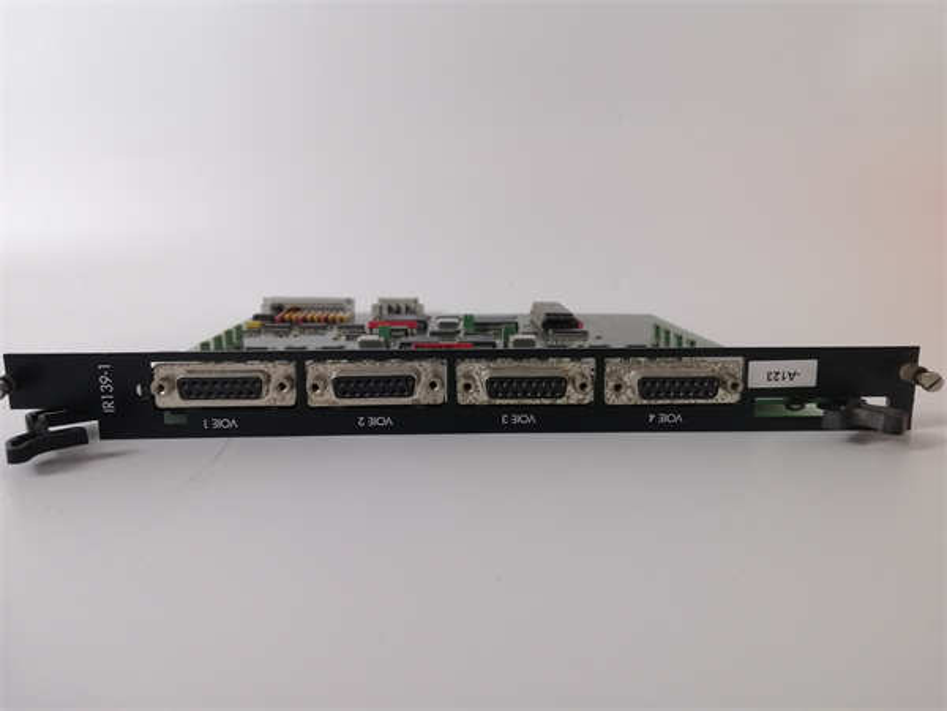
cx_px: 474
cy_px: 356
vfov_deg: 53.1
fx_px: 711
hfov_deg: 67.3
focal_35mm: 26
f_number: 2.2
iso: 80
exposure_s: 1/50
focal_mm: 3.81
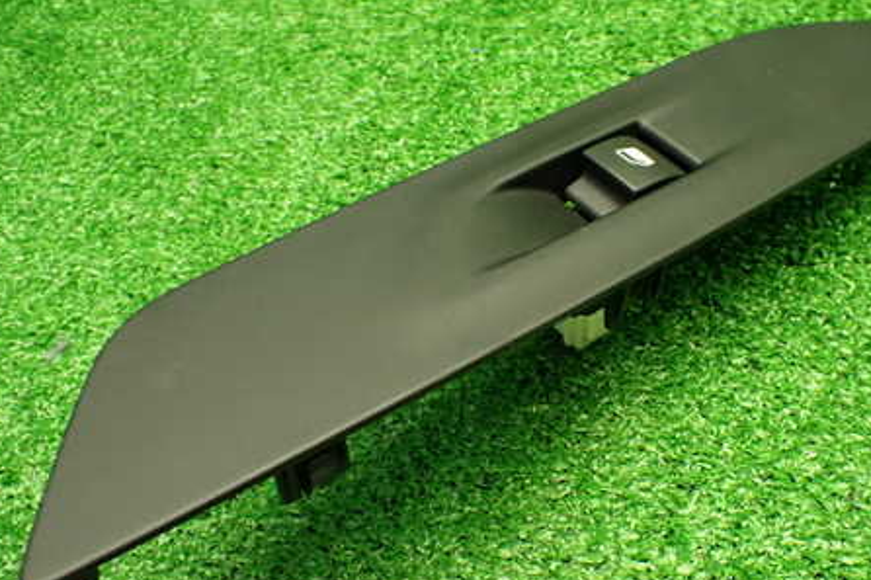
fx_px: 1016
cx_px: 525
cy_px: 297
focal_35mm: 42
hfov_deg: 46.1
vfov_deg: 31.9
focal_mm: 5.4
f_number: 2.3
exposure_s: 1/100
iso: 800
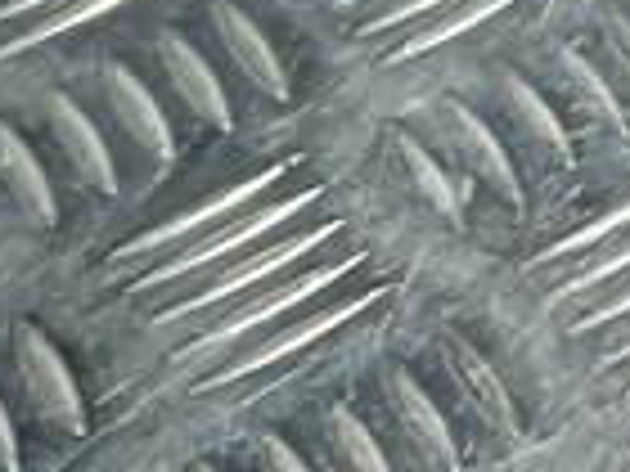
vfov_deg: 7.8
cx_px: 2061
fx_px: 3331
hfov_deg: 8.5
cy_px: -427
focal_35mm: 183
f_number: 1.8
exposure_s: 1/50
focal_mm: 4.6
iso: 40
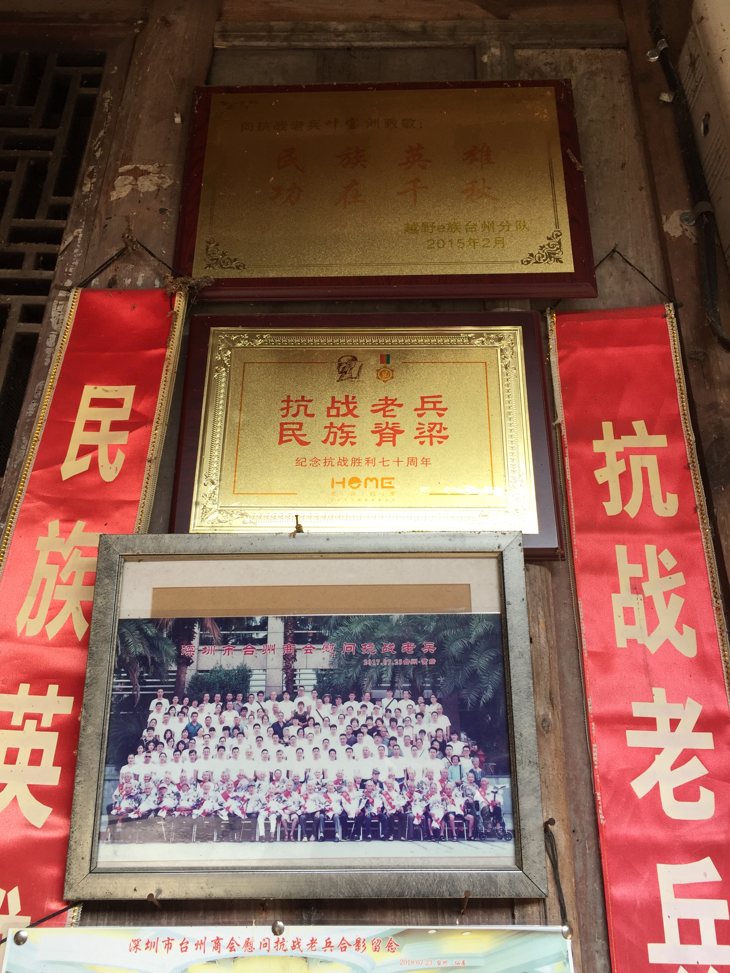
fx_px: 815
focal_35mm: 29
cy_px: 486
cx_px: 365
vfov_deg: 61.7
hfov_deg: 48.2
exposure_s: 1/243
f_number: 2.2
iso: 32
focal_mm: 4.15
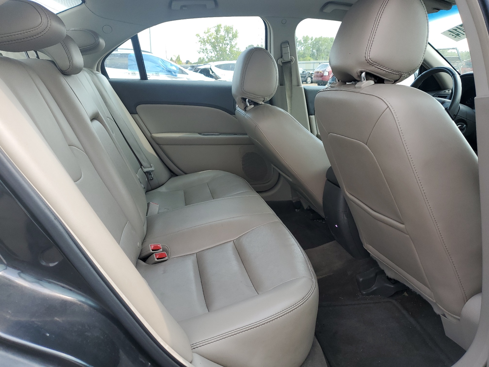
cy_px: 184
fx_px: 367
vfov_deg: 53.1
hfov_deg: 67.3
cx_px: 244
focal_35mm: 26
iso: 50
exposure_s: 1/526
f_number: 1.5
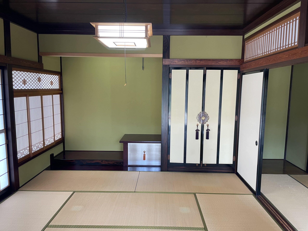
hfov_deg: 67.3
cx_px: 154
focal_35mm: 26
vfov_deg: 53.1
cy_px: 116
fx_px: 231
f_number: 1.6
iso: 80
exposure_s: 1/60
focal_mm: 4.2
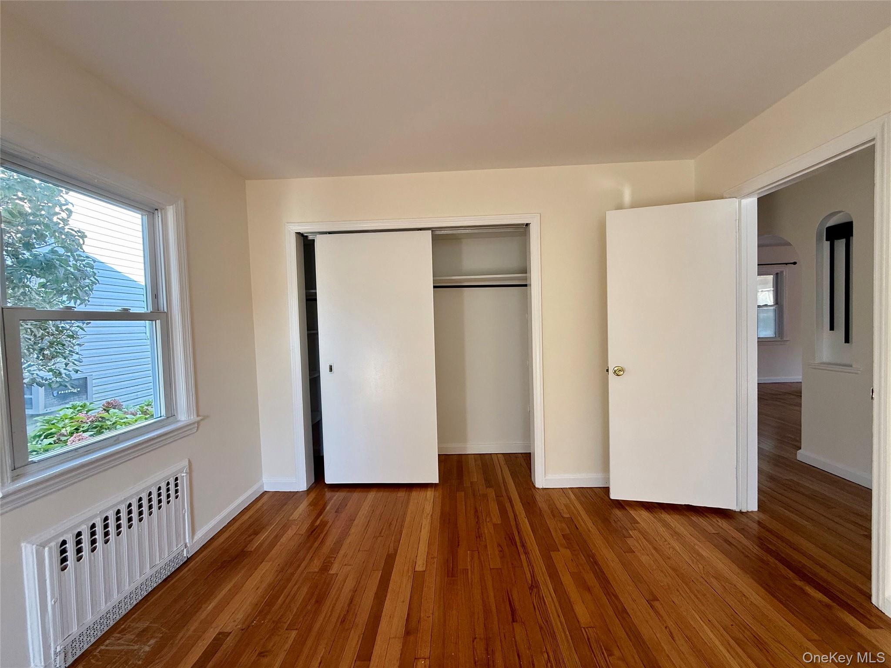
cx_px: 446
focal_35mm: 14
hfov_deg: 102.1
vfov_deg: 85.7
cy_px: 334
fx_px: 360
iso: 100
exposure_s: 1/99
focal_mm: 2.22
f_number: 2.2
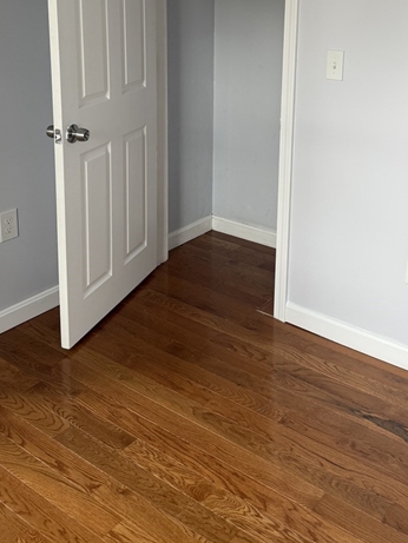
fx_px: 628
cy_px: 120
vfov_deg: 44.8
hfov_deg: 35.7
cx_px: 265
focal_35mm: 40
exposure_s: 1/121
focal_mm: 6.76
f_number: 1.78
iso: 160
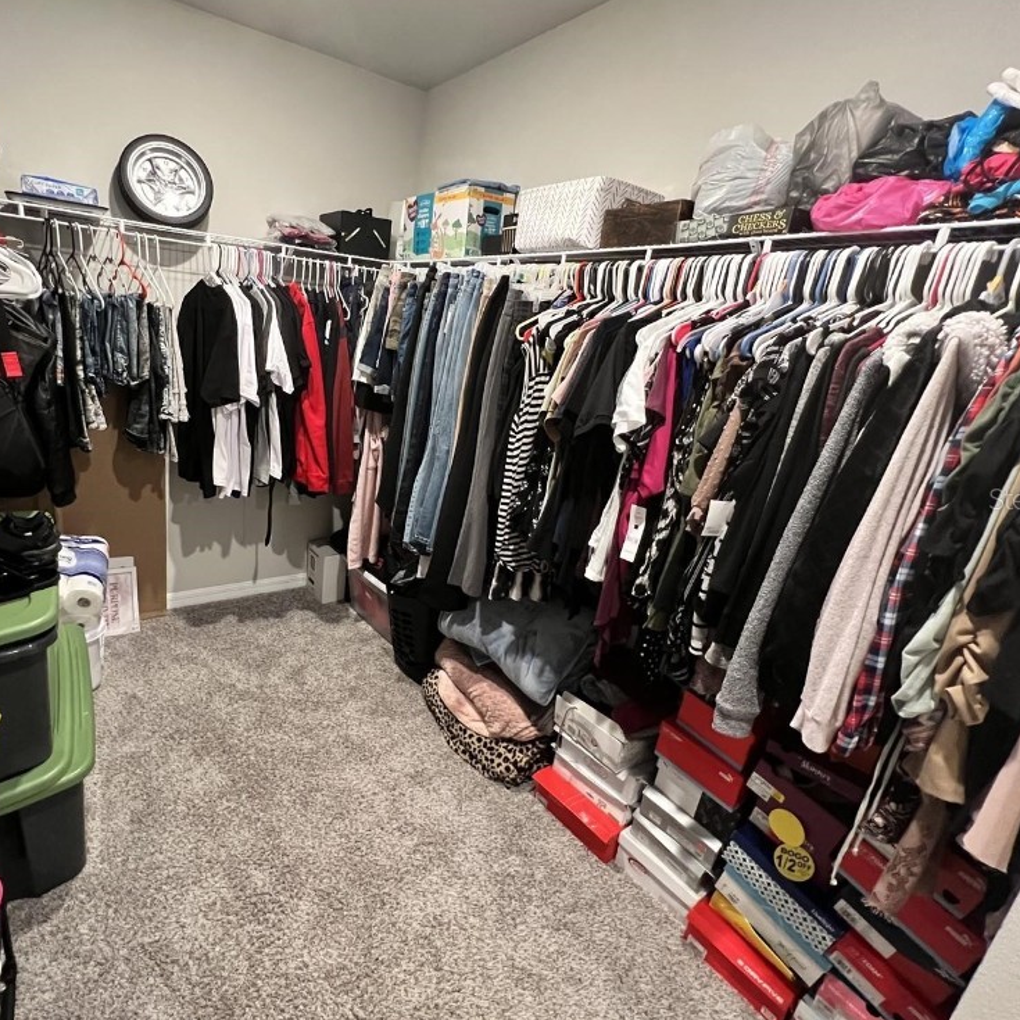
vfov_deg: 87.4
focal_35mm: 16
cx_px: 409
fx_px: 533
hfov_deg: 86.4
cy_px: 498
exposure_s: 1/60
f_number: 1.8
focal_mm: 1.57
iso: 800
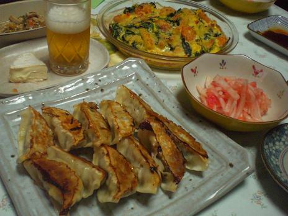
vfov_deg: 37.7
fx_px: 316
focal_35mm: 38
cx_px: 144
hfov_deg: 49.0
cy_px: 108
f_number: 3.1
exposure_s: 1/60
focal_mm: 6.3
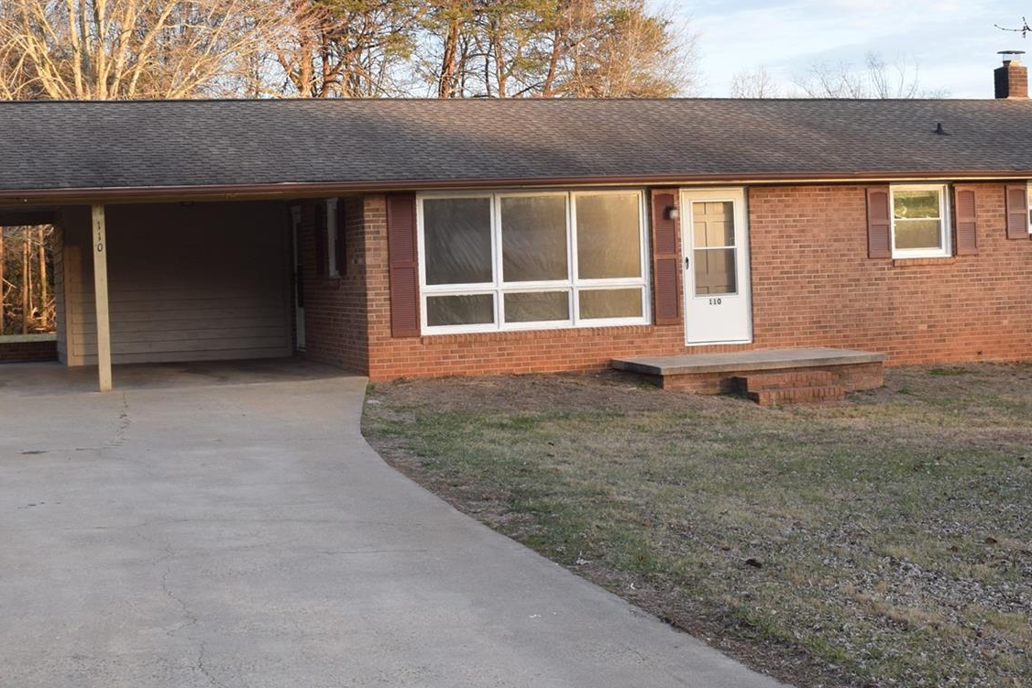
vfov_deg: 22.6
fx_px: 1720
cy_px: 287
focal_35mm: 60
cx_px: 533
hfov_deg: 33.4
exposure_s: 1/200
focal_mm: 22
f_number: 7.1
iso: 400
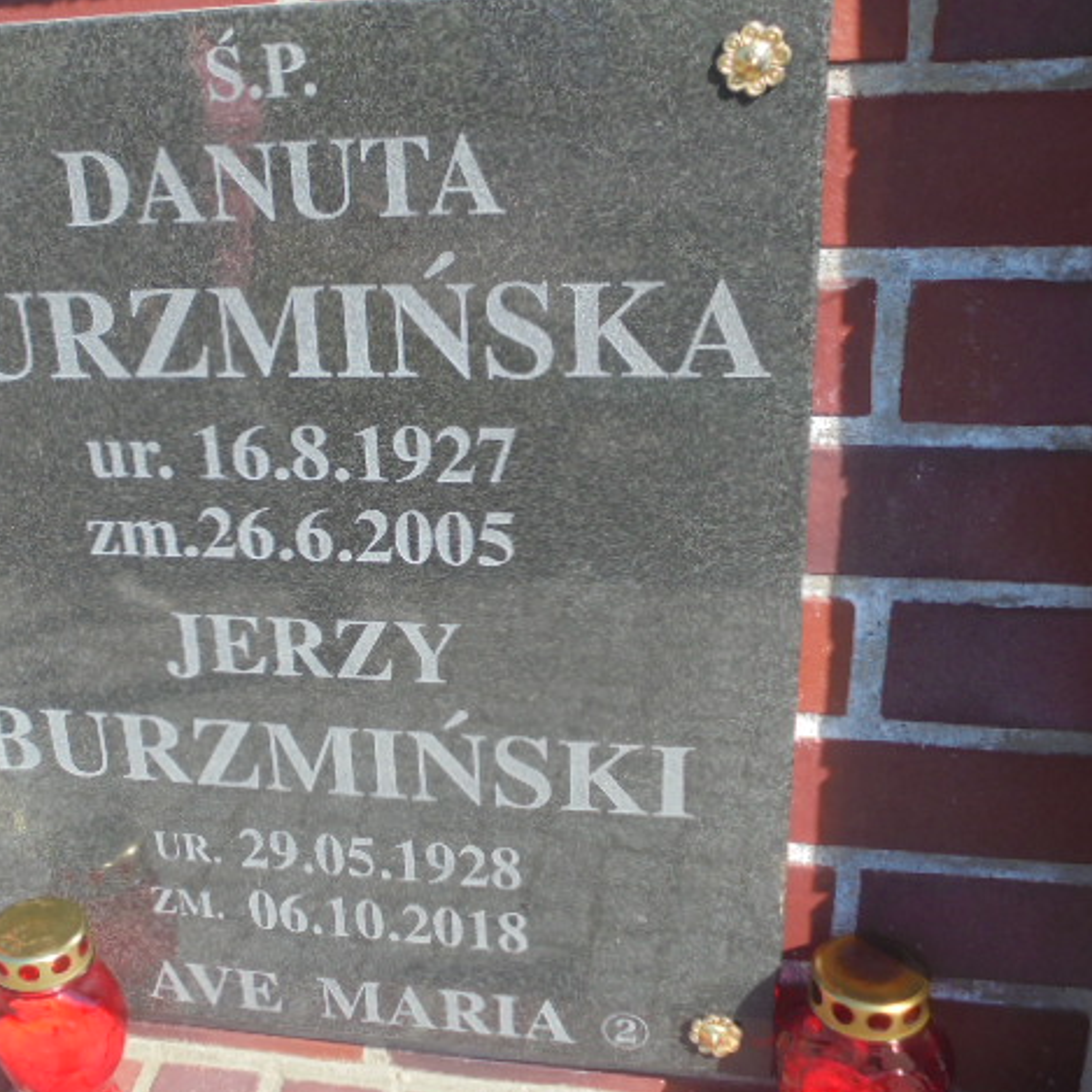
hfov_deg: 40.4
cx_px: 366
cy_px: 549
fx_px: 1463
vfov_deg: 40.9
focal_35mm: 41
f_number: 4
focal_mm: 6.1
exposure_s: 1/400
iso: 100
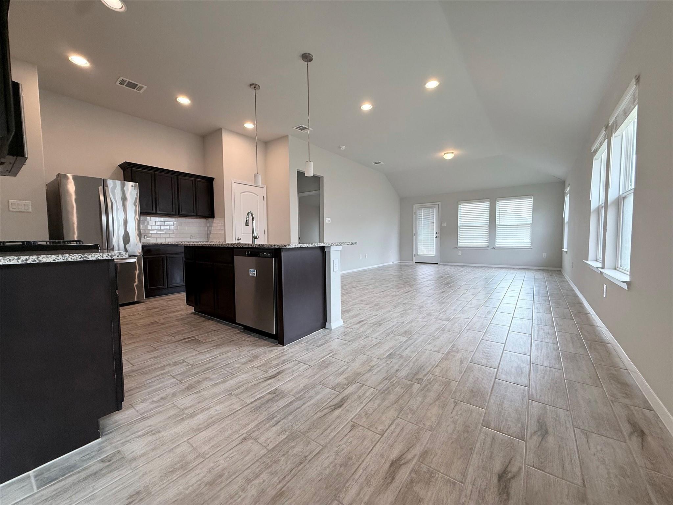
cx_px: 336
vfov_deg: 85.7
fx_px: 272
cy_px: 252
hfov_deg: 102.1
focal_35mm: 14
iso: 160
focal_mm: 2.22
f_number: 2.2
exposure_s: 1/120
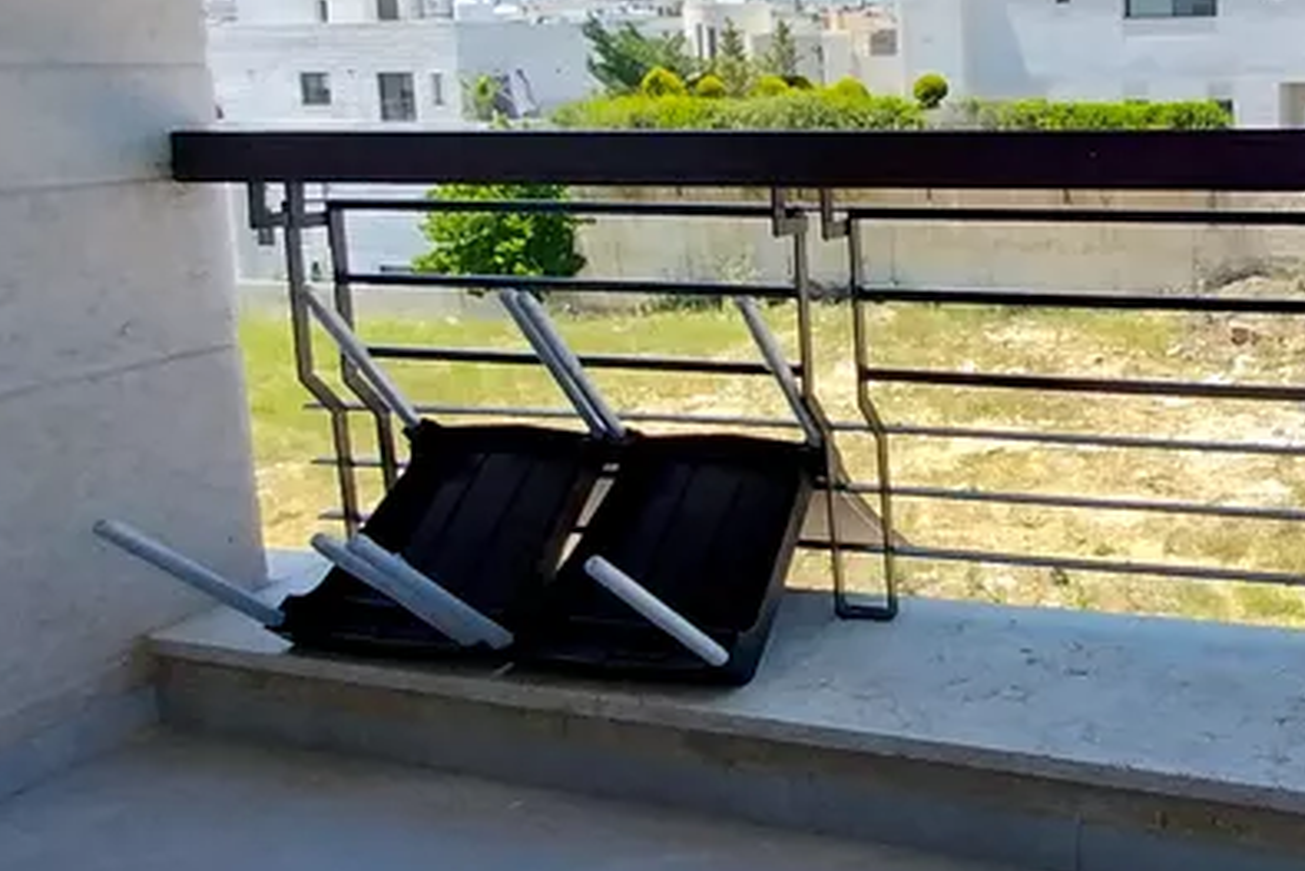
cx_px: 1280
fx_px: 1160
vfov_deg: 39.8
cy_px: 195
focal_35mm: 32
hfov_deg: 49.0
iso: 64
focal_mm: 1.3
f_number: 2.2
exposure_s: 1/349
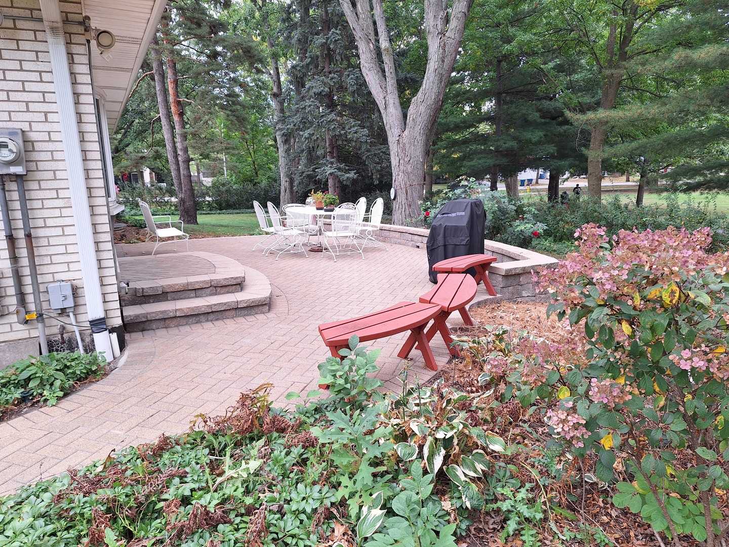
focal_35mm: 23
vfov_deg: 58.9
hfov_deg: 73.9
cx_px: 364
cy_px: 274
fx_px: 484
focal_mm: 5.54
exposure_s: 1/140
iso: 40
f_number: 1.8
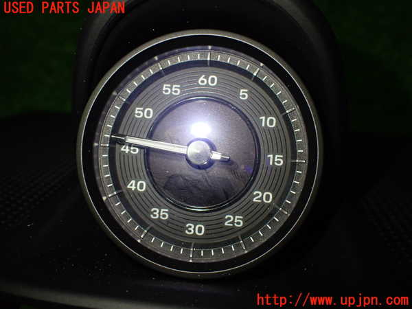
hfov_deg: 60.0
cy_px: 154
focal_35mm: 30
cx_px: 206
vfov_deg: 46.8
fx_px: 357
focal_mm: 5.4
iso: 400
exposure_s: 1/125
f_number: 2.3
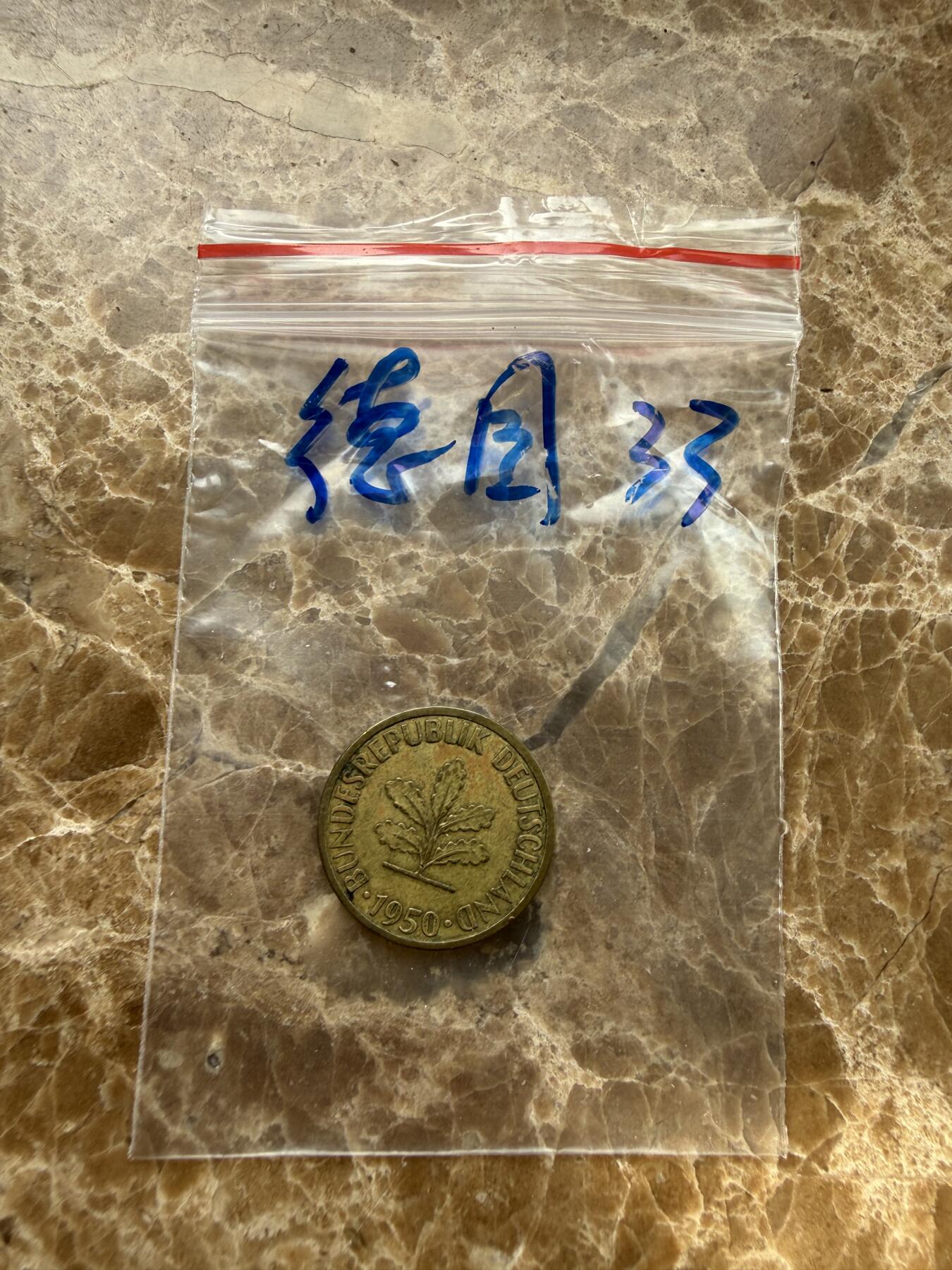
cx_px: 476
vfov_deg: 71.6
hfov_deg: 56.8
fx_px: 880
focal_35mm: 24
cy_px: 635
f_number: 2.2
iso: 40
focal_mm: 2.22
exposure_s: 1/174
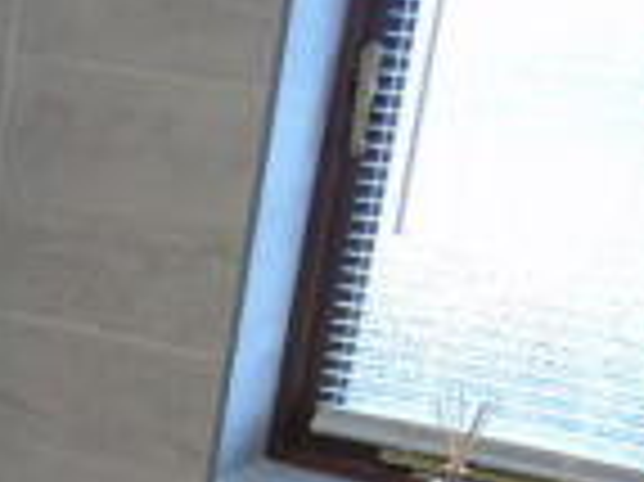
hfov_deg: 18.5
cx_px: -65
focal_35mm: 102
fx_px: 1896
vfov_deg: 13.5
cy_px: 750
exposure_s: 1/30
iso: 400
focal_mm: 4.4
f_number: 3.4
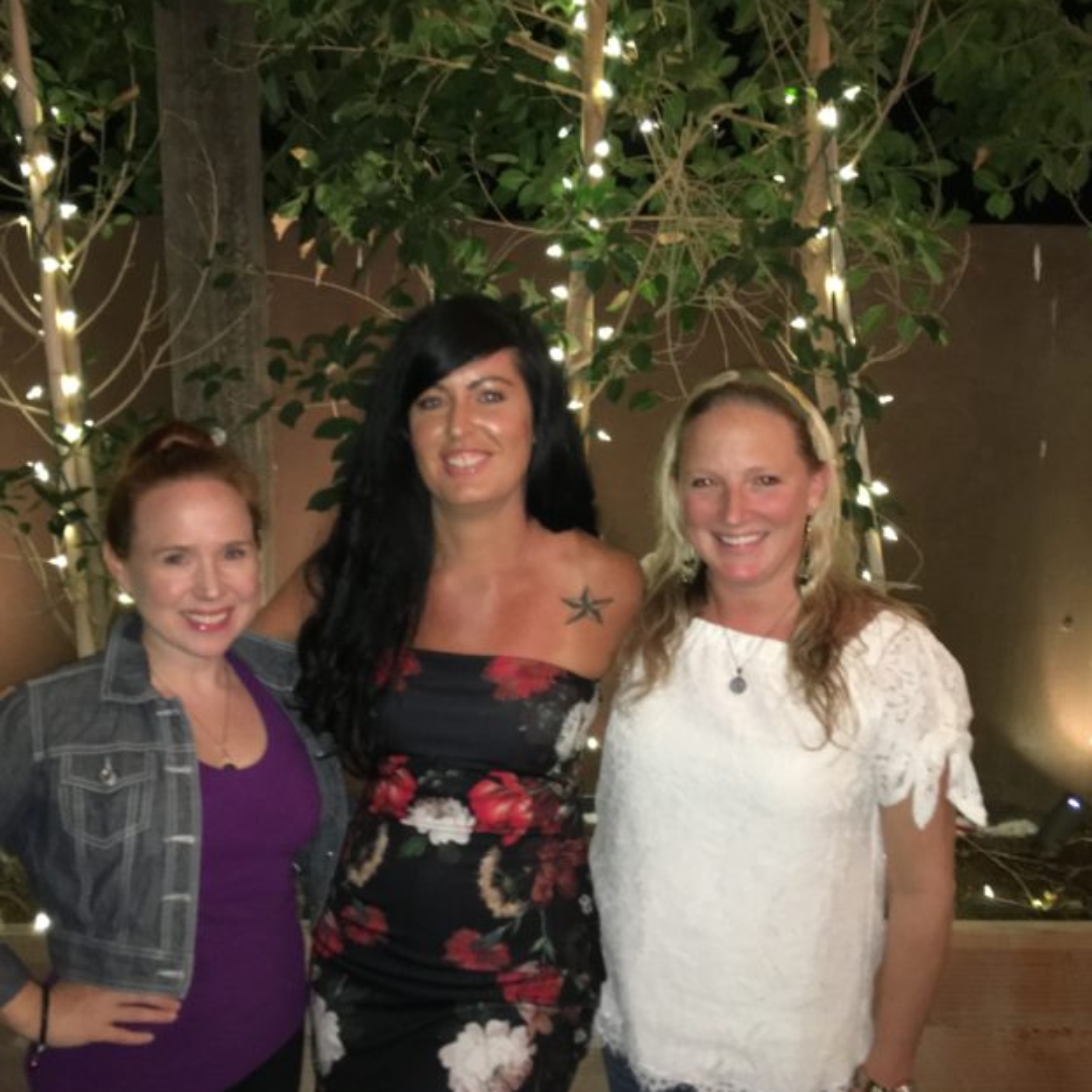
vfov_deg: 47.2
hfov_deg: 47.2
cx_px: 493
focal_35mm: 35
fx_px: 1249
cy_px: 556
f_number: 2.2
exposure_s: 1/16
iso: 250
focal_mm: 4.15
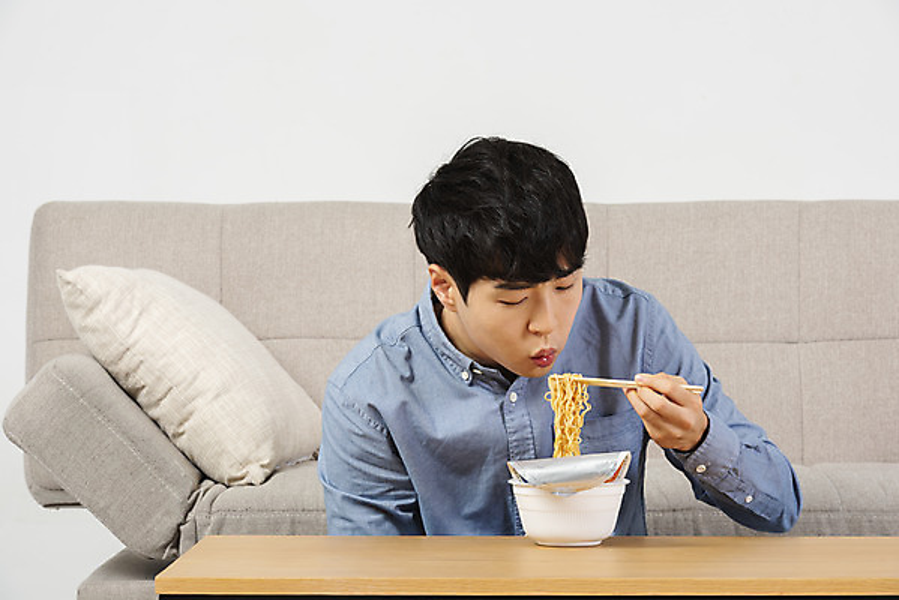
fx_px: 3373
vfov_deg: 10.2
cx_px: 450
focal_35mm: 135
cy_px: 300
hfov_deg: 15.2
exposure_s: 1/125
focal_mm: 135
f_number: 13
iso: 100
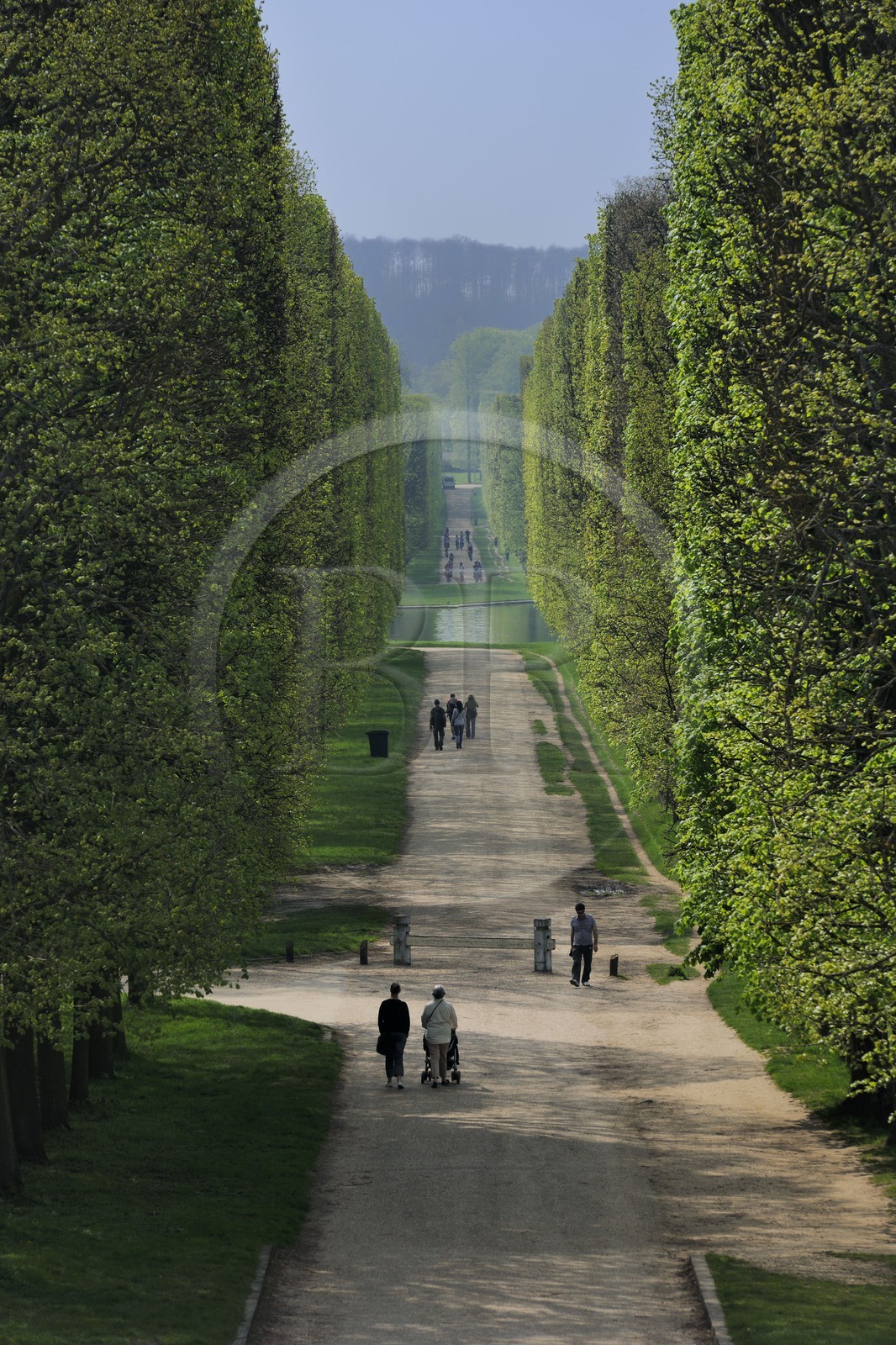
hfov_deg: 6.9
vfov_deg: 10.3
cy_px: 672
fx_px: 7469
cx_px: 448
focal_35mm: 200
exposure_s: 1/250
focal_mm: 200
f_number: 8
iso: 100
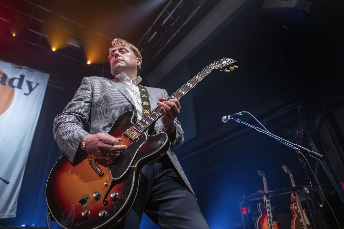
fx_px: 229
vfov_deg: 53.1
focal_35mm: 24
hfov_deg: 73.8
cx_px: 172
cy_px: 114
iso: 3200
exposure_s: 1/320
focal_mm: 24
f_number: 2.8
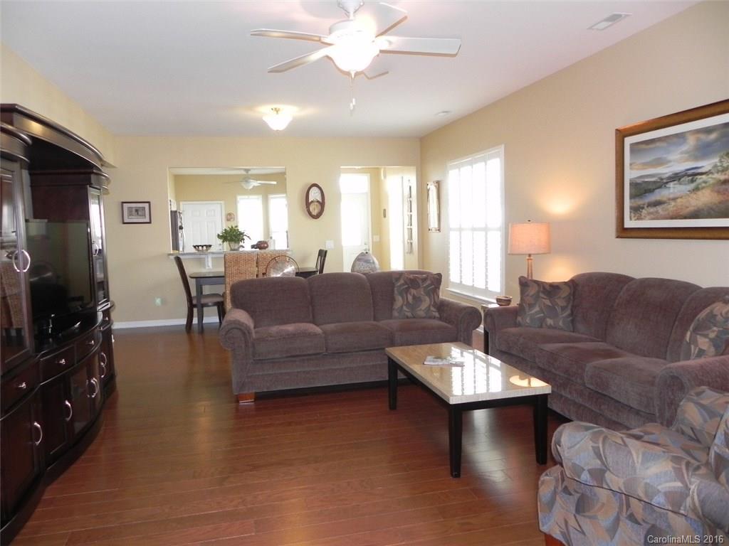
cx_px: 364
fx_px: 548
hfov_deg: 67.3
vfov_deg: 53.1
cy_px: 273
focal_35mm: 26
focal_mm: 4.6
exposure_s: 1/30
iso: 191
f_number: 2.8
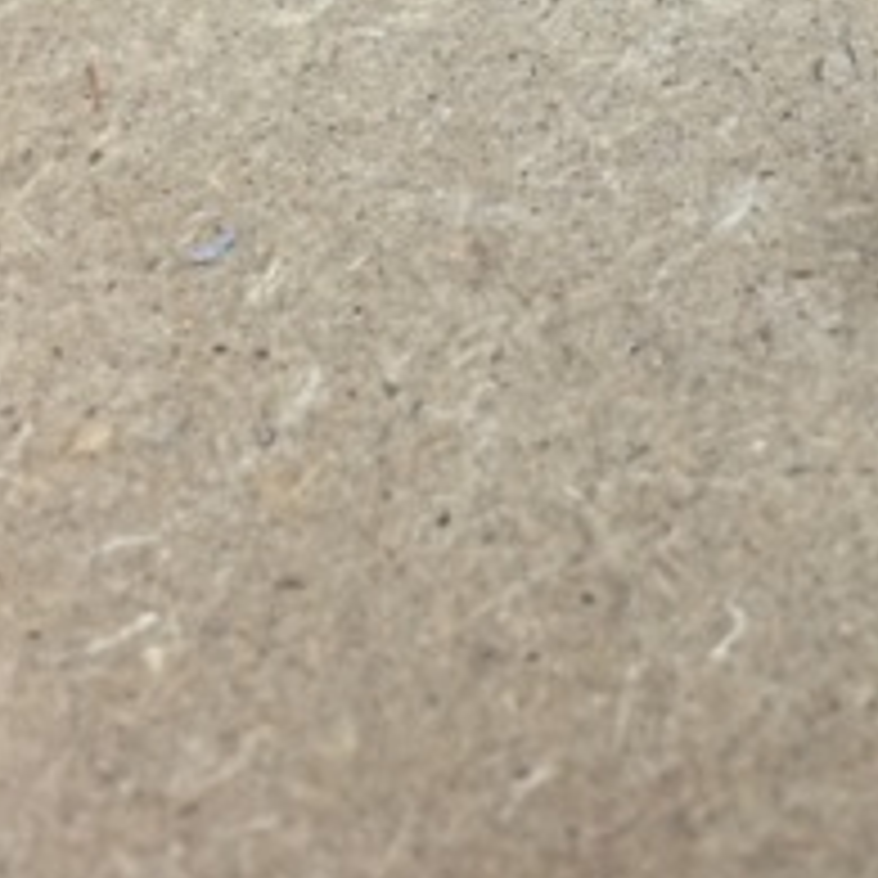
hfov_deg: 20.0
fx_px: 2410
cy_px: -32
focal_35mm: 84
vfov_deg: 19.9
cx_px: 883
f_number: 2.2
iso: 50
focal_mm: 4.15
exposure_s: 1/33
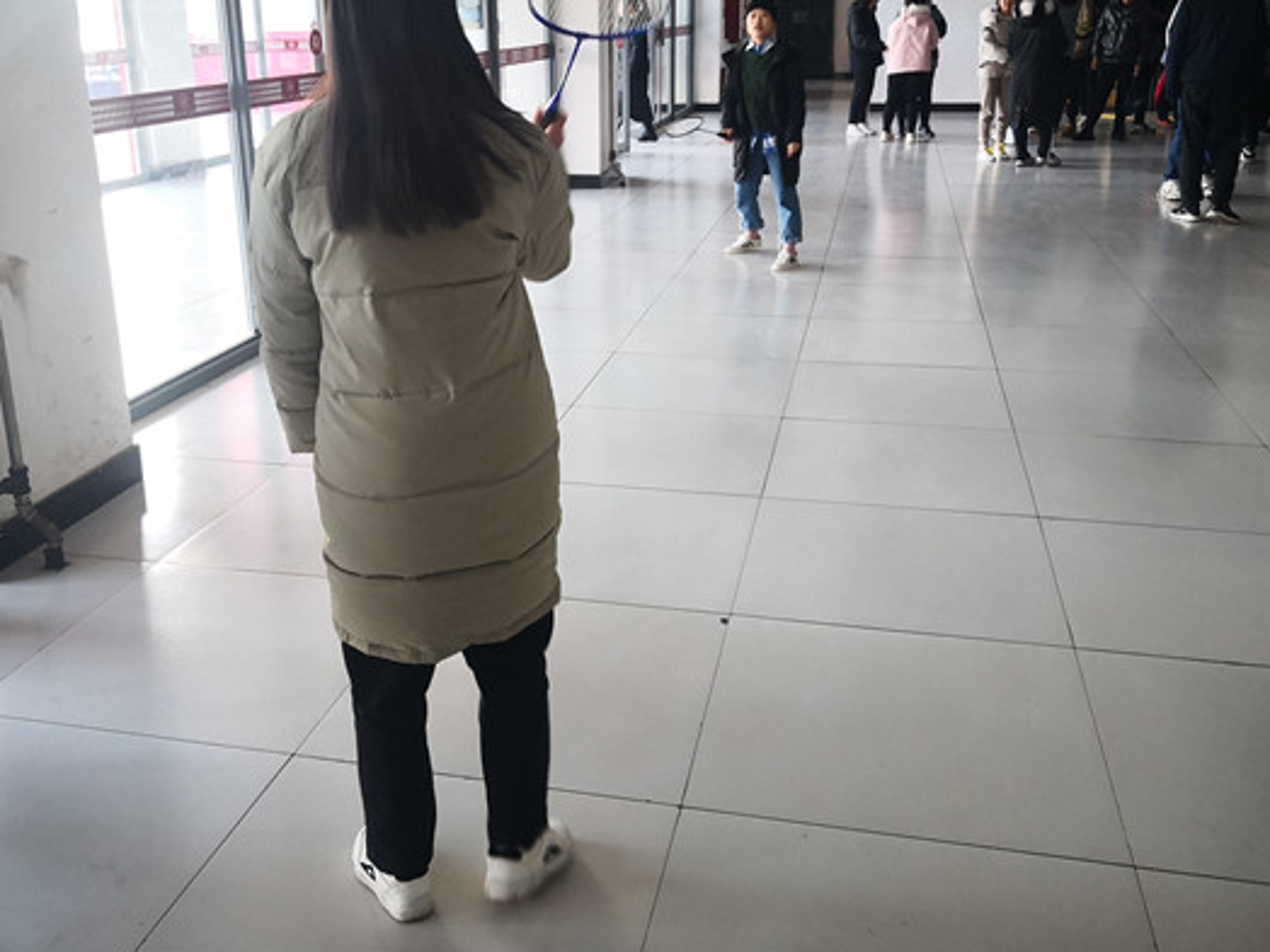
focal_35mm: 33
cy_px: 383
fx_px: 1211
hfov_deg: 55.2
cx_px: 557
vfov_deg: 42.7
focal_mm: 3.95
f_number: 1.6
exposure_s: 1/50
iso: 200
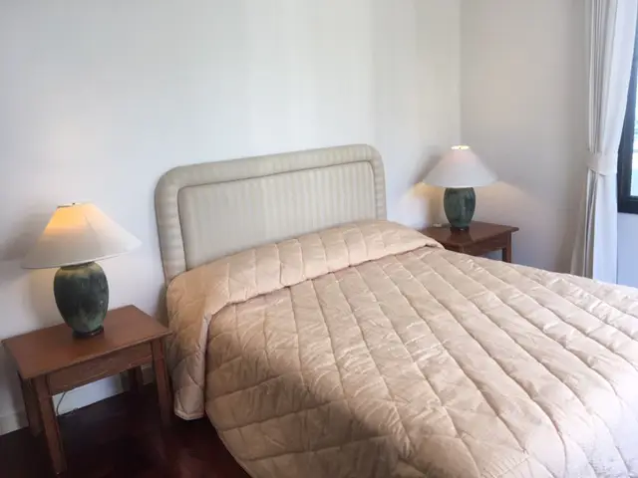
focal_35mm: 29
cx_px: 319
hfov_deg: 61.7
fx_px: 534
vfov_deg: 48.2
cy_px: 239
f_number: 2.2
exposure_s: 1/100
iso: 40
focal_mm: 4.15
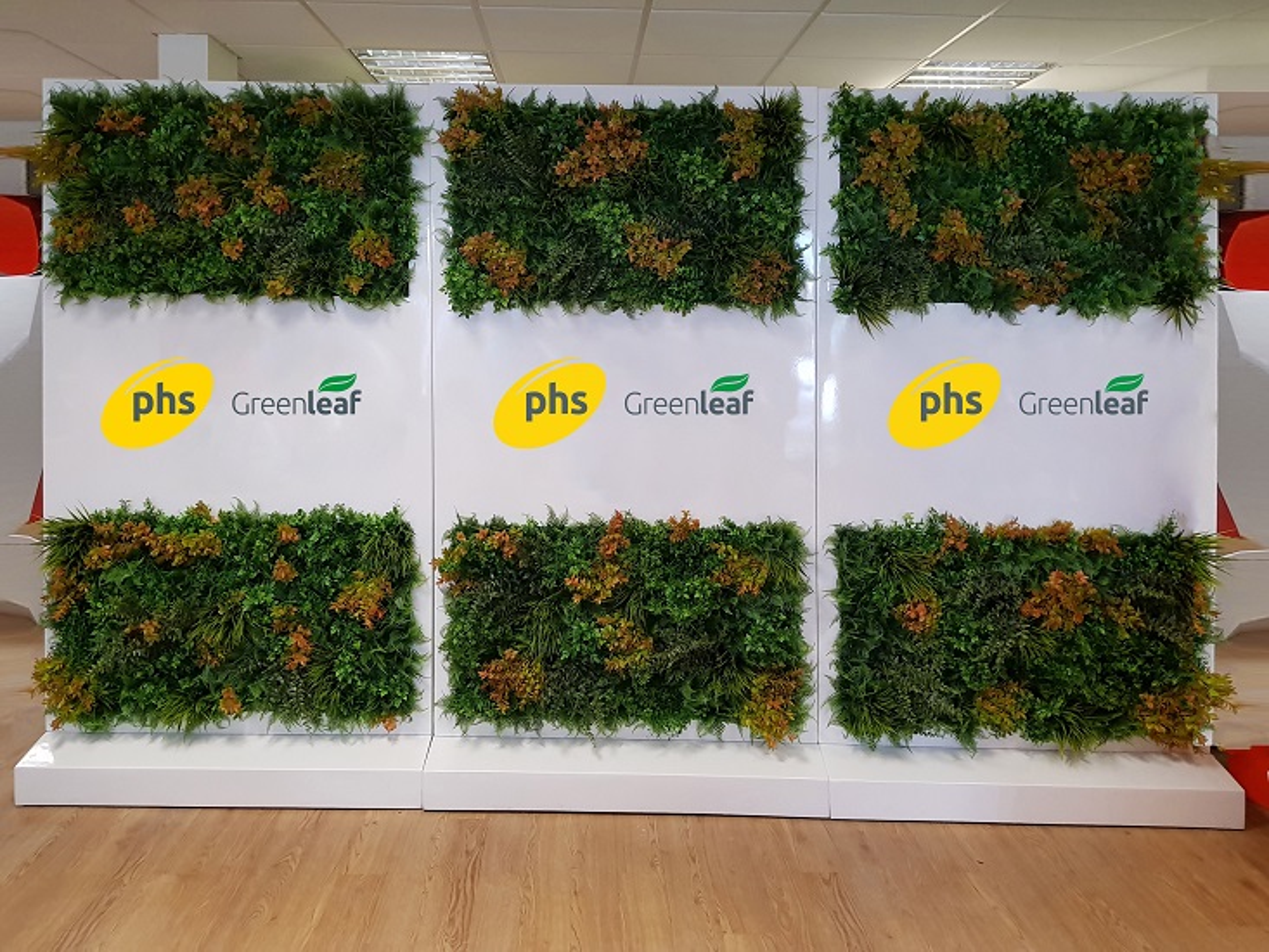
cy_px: 476
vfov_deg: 53.1
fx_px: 953
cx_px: 634
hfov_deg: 67.3
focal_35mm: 26
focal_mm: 4.2
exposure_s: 1/100
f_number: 1.7
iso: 320
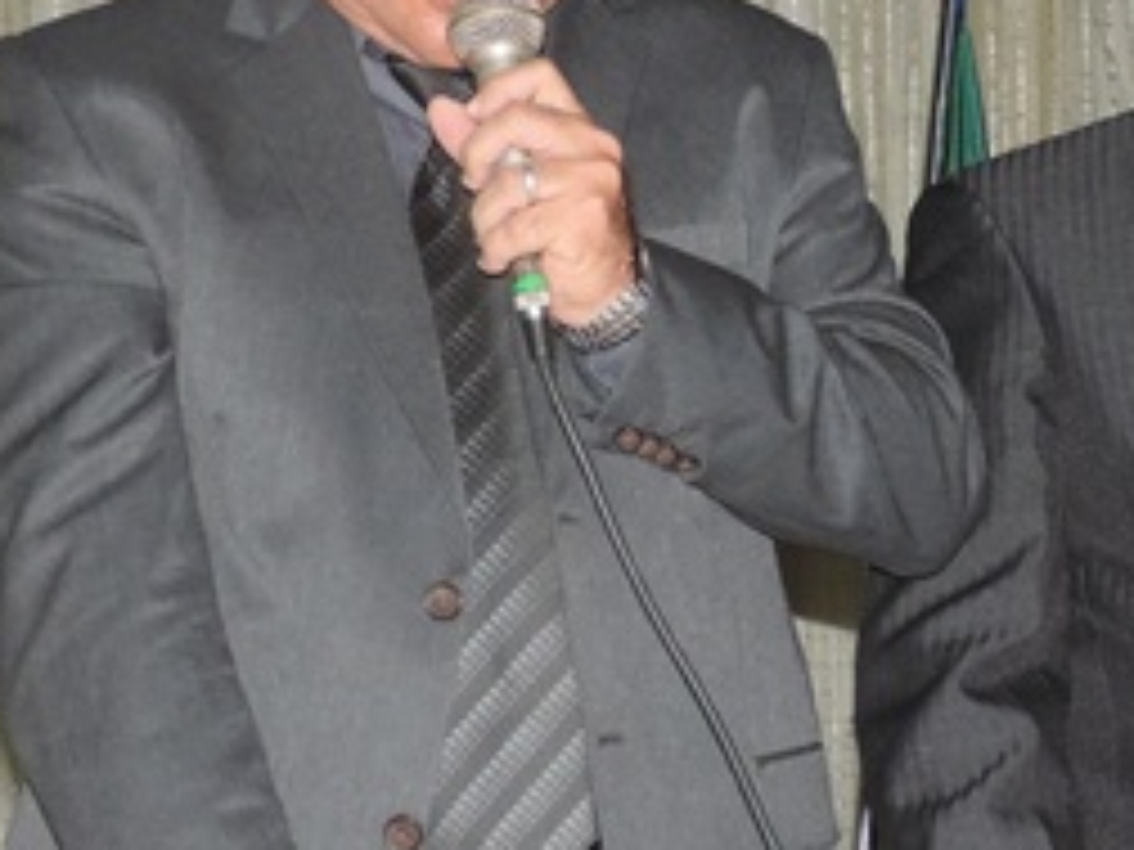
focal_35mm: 120
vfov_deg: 12.3
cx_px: 1195
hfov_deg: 16.0
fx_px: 3931
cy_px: 452
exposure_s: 1/40
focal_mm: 7.6
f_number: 3.4
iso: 250
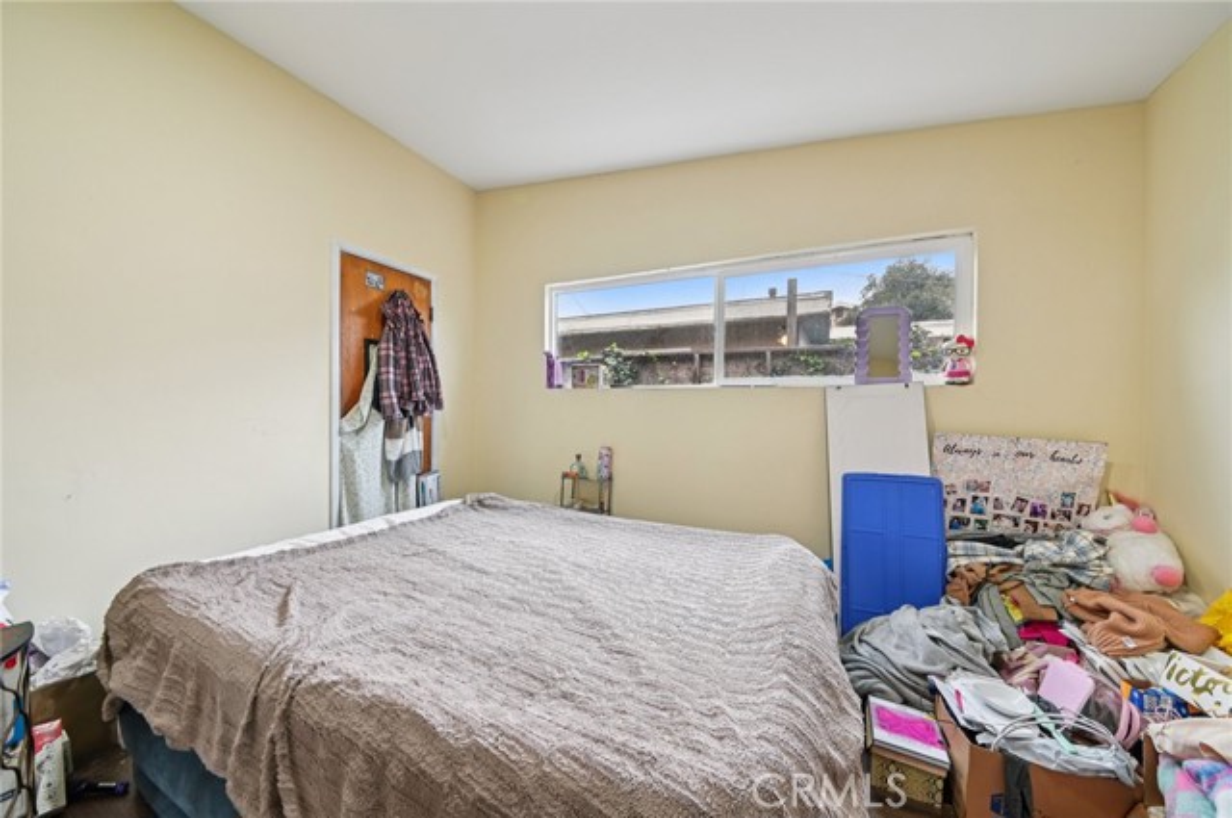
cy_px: 409
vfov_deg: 89.8
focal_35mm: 12
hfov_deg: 112.7
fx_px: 410
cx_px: 616
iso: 250
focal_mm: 12
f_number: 8
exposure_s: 1/6
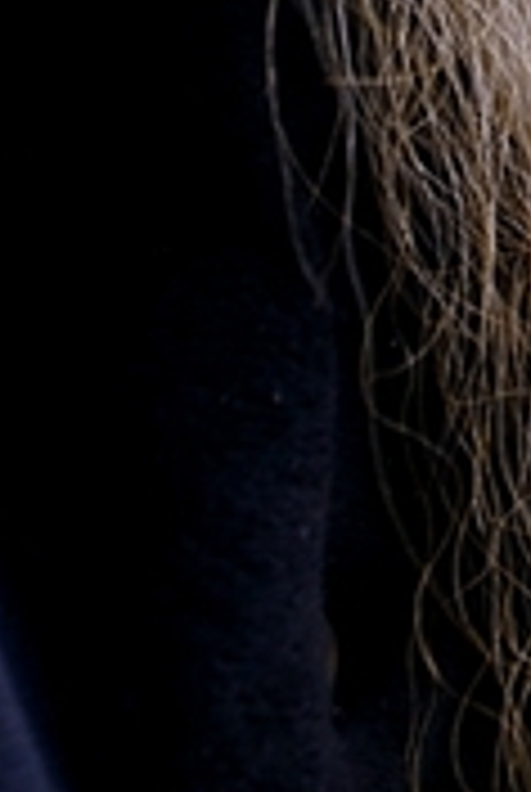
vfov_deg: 5.8
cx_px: 1346
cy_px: -1040
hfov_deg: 3.9
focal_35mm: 344
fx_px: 7581
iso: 100
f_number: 4
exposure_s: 1/320
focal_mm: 45
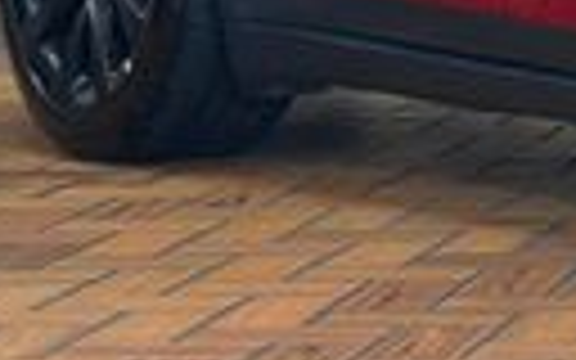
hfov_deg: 7.8
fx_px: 3987
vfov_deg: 5.1
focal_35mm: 254
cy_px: -306
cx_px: 1269
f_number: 1.78
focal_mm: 6.86
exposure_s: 1/120
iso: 100
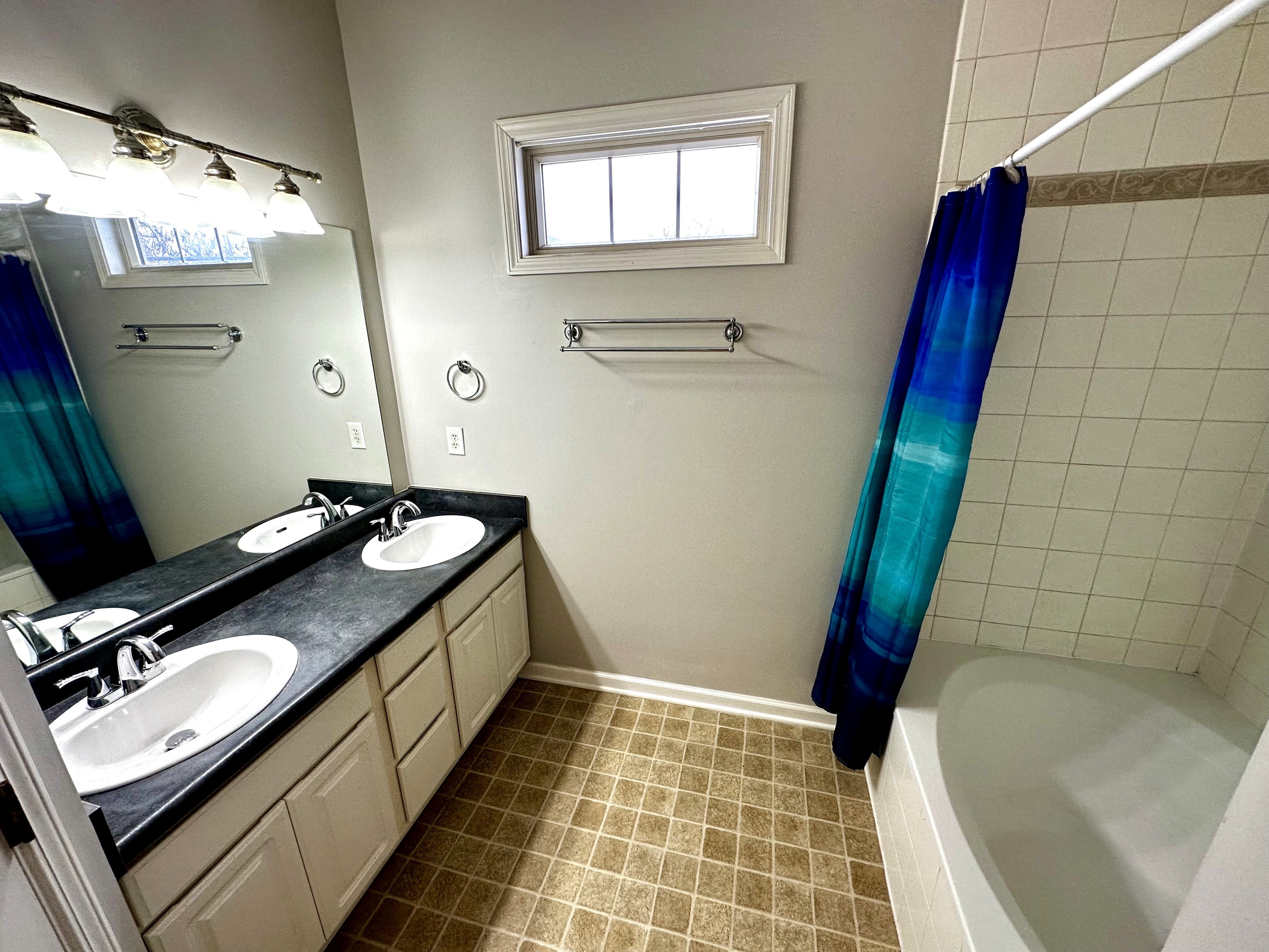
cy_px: 476
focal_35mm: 14
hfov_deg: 102.1
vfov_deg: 85.7
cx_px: 634
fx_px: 513
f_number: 2.2
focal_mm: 2.22
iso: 125
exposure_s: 1/120
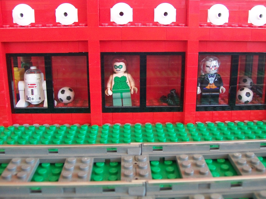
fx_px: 307
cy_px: 90
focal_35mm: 40
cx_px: 141
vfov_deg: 35.9
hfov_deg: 46.8
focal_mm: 6
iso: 160
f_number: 2.7
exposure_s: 1/50
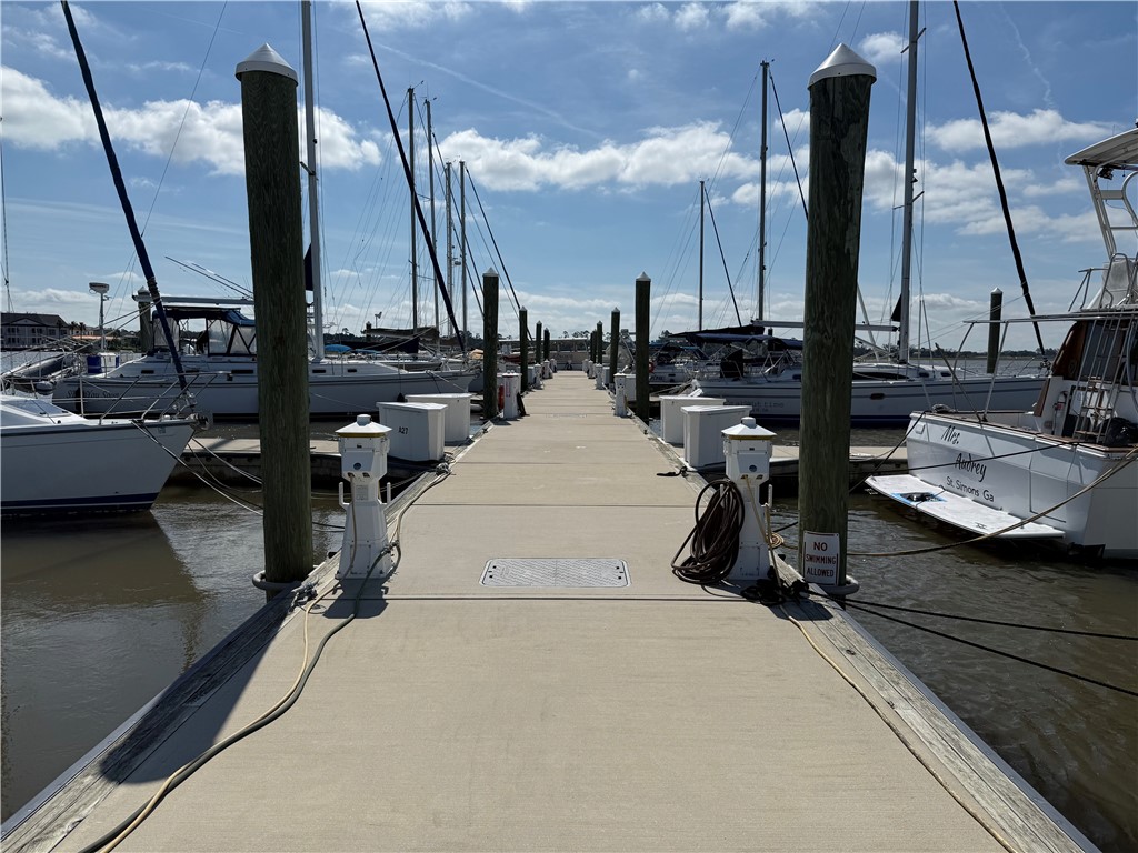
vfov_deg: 56.8
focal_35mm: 24
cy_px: 426
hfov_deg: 71.6
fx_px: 789
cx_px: 569
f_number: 1.78
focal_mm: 6.76
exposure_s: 1/14286
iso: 80
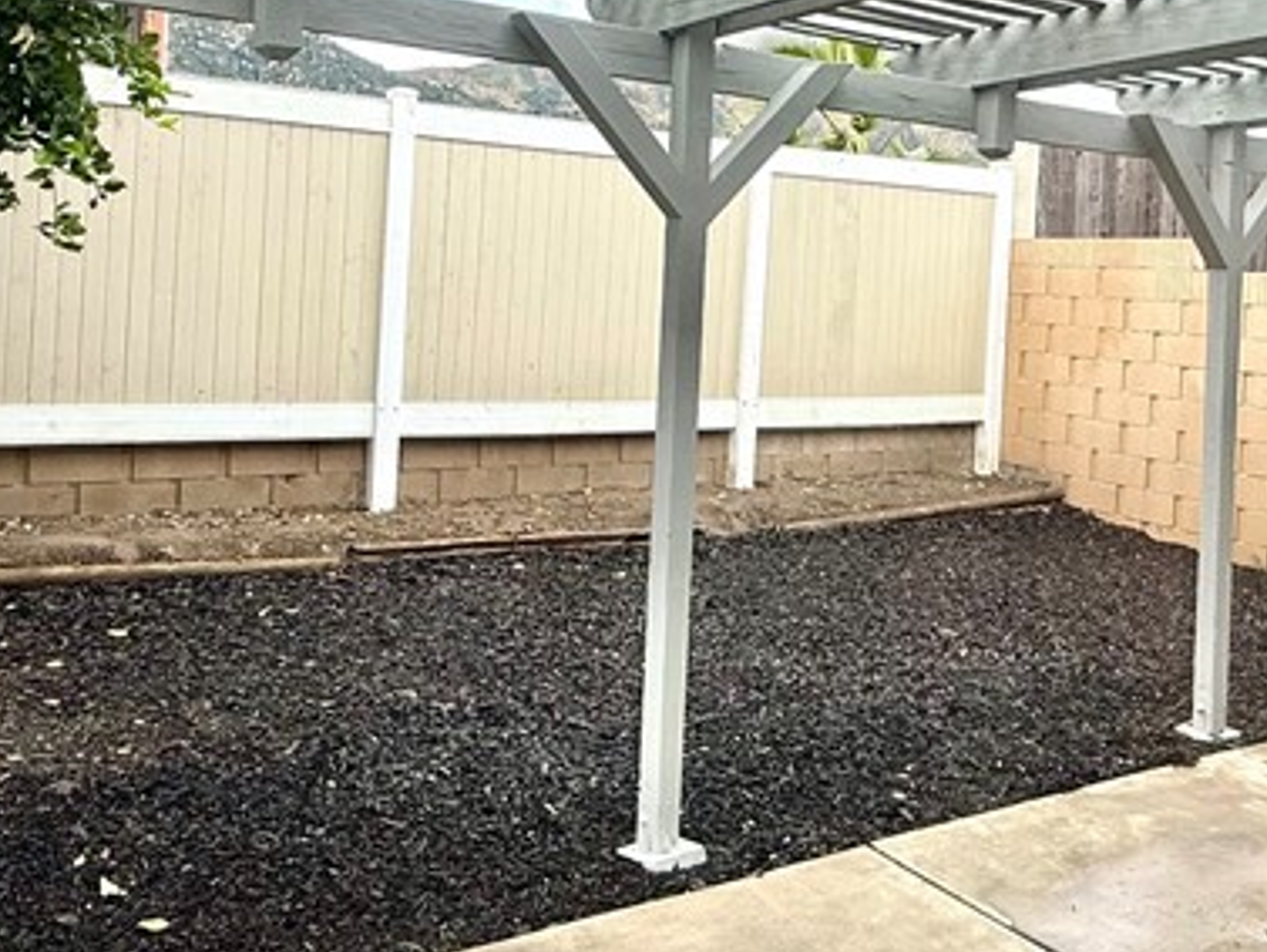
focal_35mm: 38
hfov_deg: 48.7
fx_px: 1391
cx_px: 763
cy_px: 272
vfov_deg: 37.1
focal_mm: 2.22
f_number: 2.2
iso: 50
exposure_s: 1/479
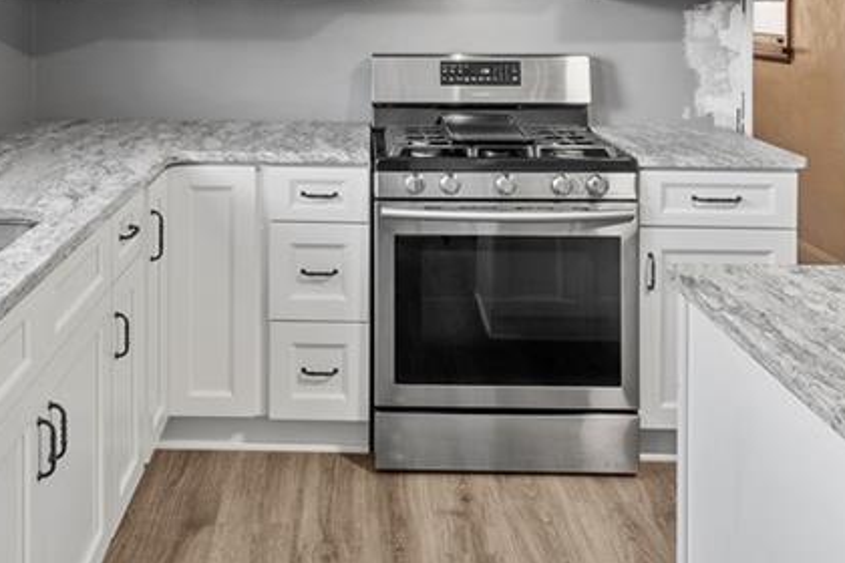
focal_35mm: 39
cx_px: 328
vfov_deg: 31.6
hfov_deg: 49.2
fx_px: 915
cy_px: -1
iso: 400
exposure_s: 1/1.67
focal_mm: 16
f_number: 8
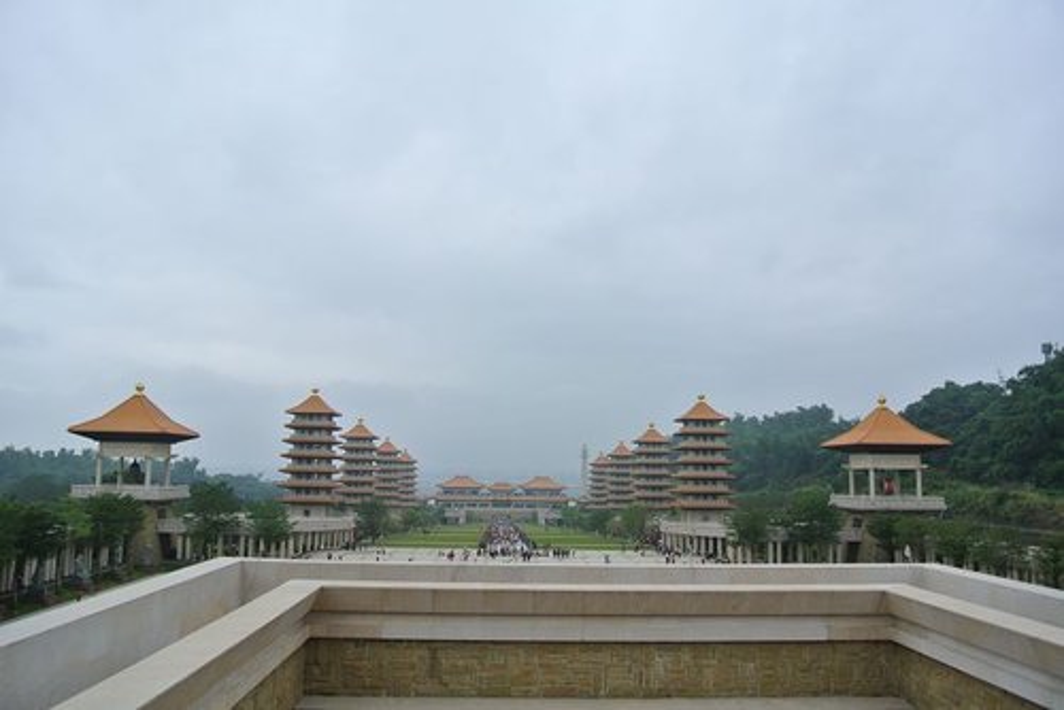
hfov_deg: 65.4
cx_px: 532
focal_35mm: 28
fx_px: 828
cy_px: 355
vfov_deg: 46.5
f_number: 4.5
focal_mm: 10.7
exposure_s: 1/500
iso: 100
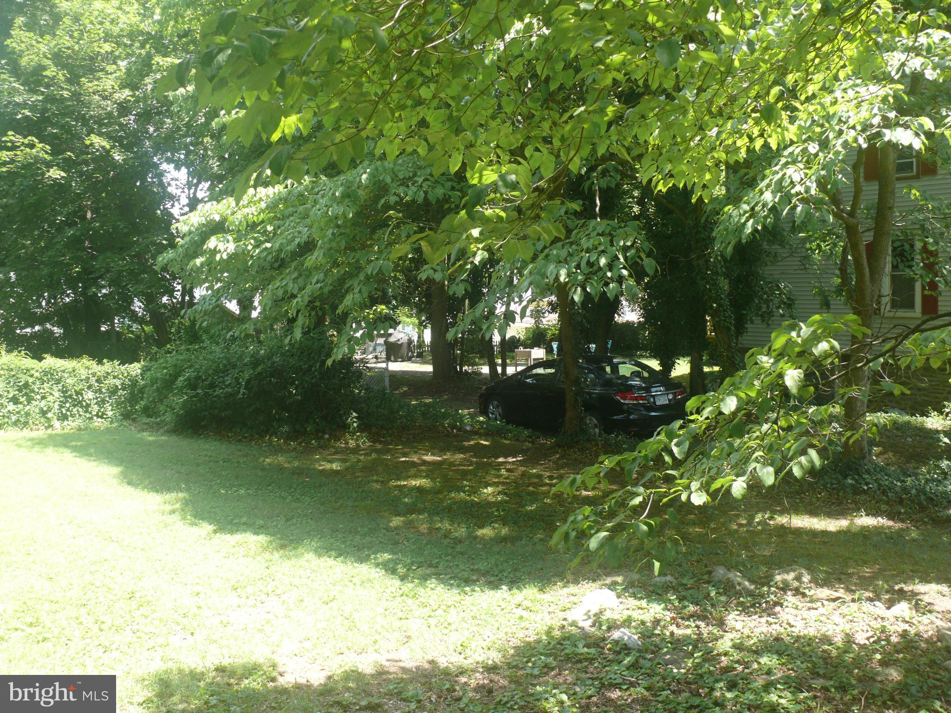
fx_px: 962
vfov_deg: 40.7
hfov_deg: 52.6
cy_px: 356
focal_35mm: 35
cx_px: 476
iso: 100
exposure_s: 1/100
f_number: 3.6
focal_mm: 7.4
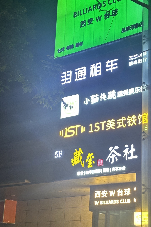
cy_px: 132
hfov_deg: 20.5
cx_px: 110
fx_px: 415
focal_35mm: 66
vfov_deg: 30.5
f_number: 1.78
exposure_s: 1/50
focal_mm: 6.86
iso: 80
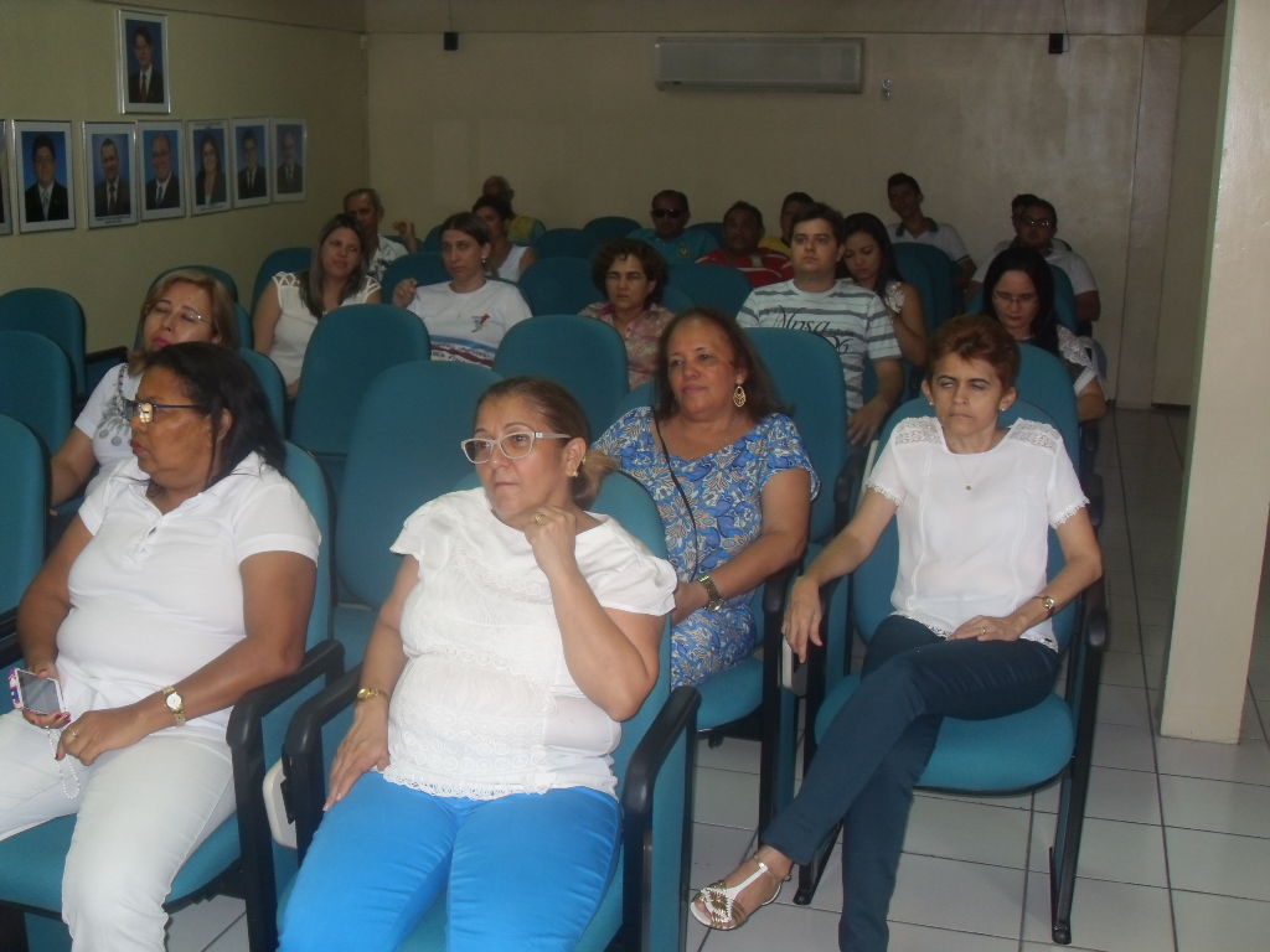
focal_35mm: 40
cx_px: 635
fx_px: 1468
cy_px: 476
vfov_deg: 36.0
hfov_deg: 46.8
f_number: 3.1
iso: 160
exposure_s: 1/45
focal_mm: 7.1
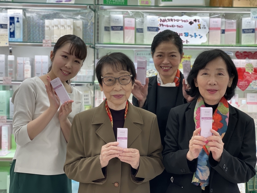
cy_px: 96
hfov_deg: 36.8
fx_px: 386
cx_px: 128
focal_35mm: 52
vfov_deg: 28.0
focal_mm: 6
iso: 100
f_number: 2
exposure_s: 1/120
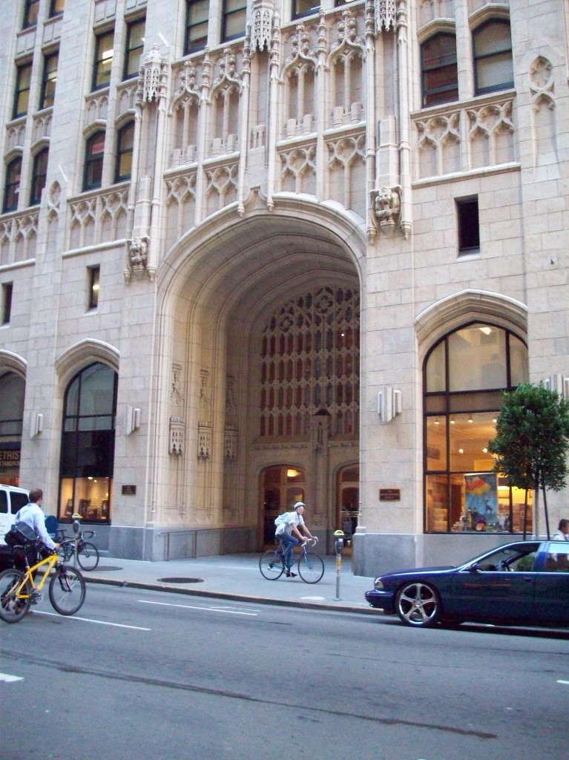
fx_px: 812
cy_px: 380
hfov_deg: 38.6
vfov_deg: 50.2
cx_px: 284
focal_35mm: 37
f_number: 2.8
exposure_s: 1/128
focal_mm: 6.2
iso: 454
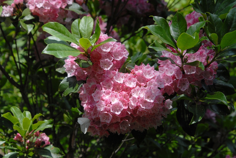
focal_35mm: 105
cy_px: 79
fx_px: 689
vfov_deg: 13.1
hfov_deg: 19.4
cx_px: 118
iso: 400
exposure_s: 1/320
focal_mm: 70
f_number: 9
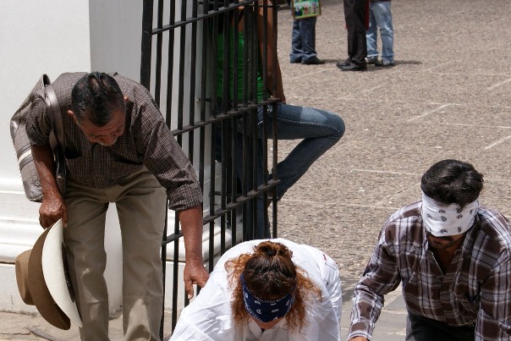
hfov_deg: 14.7
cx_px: 243
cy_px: 239
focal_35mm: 140
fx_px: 1985
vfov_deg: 9.8
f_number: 9
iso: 100
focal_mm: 55
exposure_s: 1/320
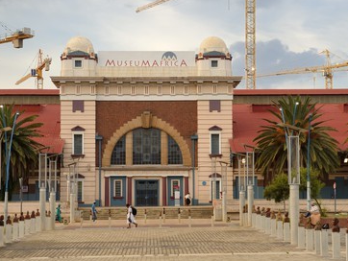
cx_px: 164
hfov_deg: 25.0
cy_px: 131
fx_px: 785
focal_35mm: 78
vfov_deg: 18.9
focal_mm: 70
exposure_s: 1/125
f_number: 5.6
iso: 400
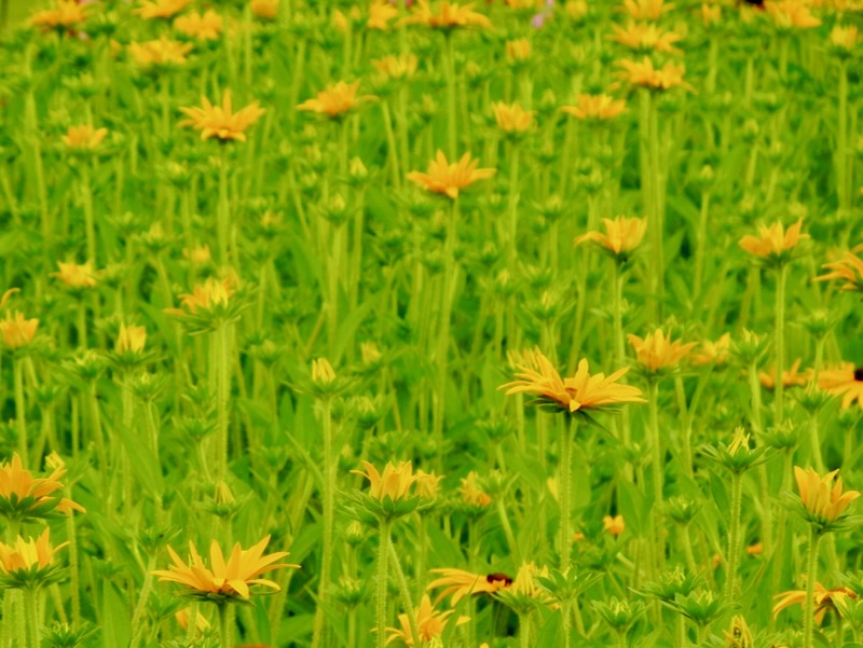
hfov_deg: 7.6
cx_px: 432
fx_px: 6536
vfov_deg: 5.7
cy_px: 324
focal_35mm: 262
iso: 160
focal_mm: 47.2
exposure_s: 1/169
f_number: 5.1
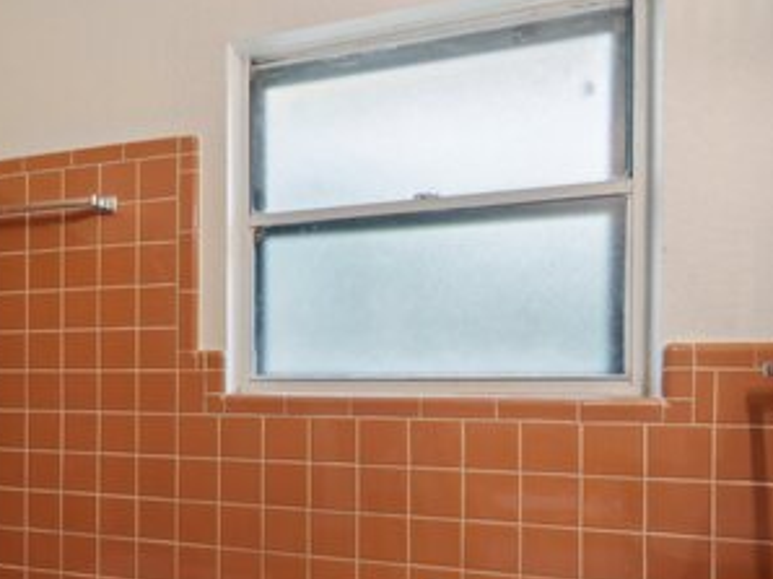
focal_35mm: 31
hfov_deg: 53.5
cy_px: 365
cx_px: 127
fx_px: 692
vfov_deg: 45.0
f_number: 8
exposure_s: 1/30
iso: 500
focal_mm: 15
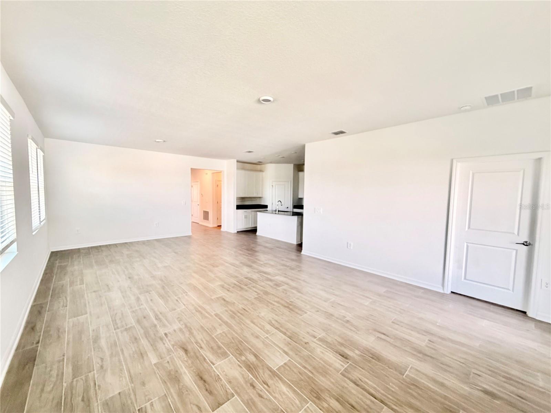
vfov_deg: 85.7
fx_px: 223
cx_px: 276
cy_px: 206
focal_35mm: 14
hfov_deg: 102.1
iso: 320
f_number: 2.2
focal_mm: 2.22
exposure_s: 1/121
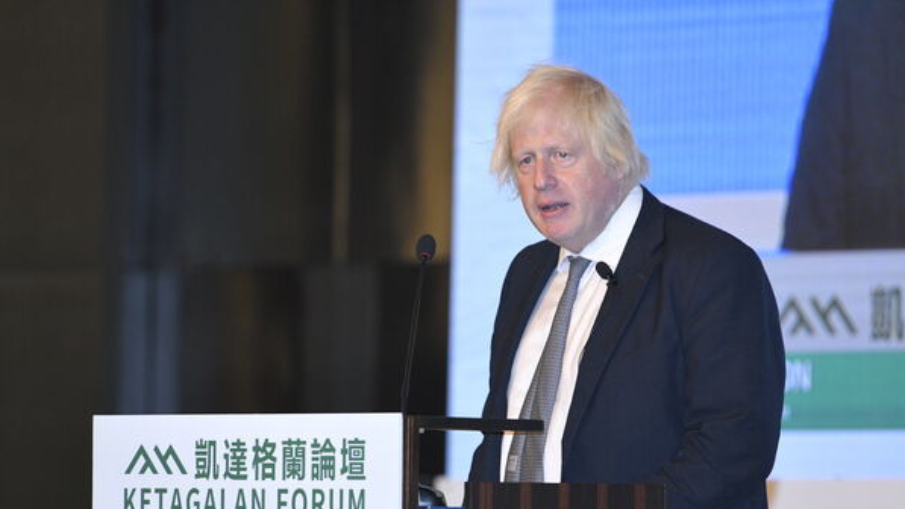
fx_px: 8592
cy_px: 300
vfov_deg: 3.4
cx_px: 452
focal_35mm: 358
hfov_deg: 6.0
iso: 4000
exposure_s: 1/250
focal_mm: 340
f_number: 5.3
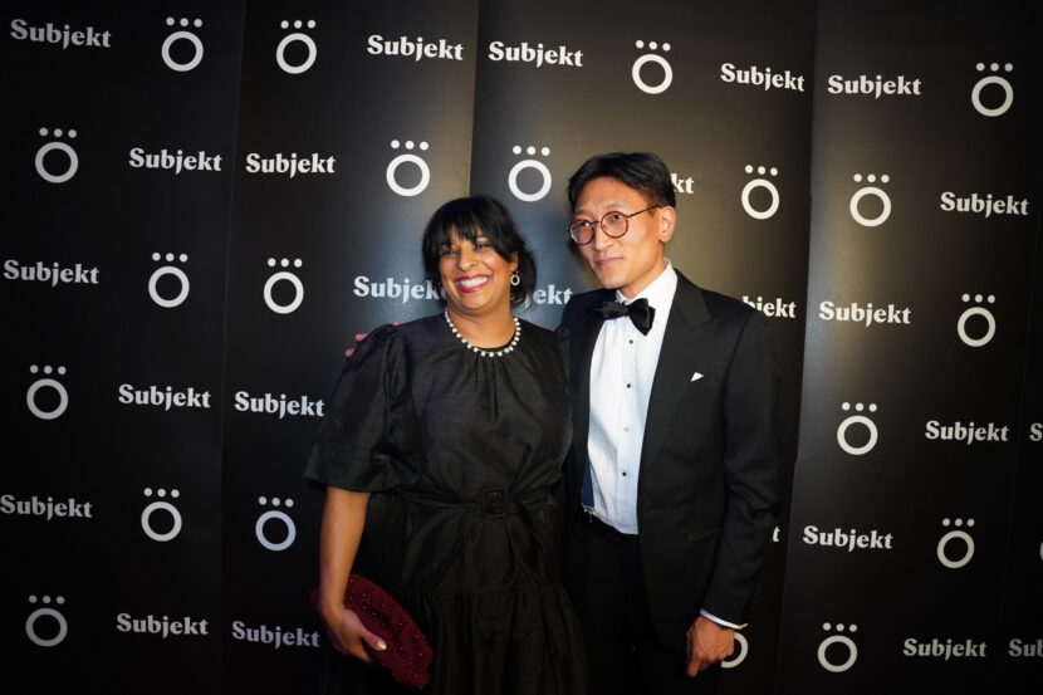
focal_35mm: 24
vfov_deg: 53.1
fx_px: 695
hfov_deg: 73.8
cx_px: 522
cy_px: 348
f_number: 2.8
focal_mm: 24
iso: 6400
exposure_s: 1/125
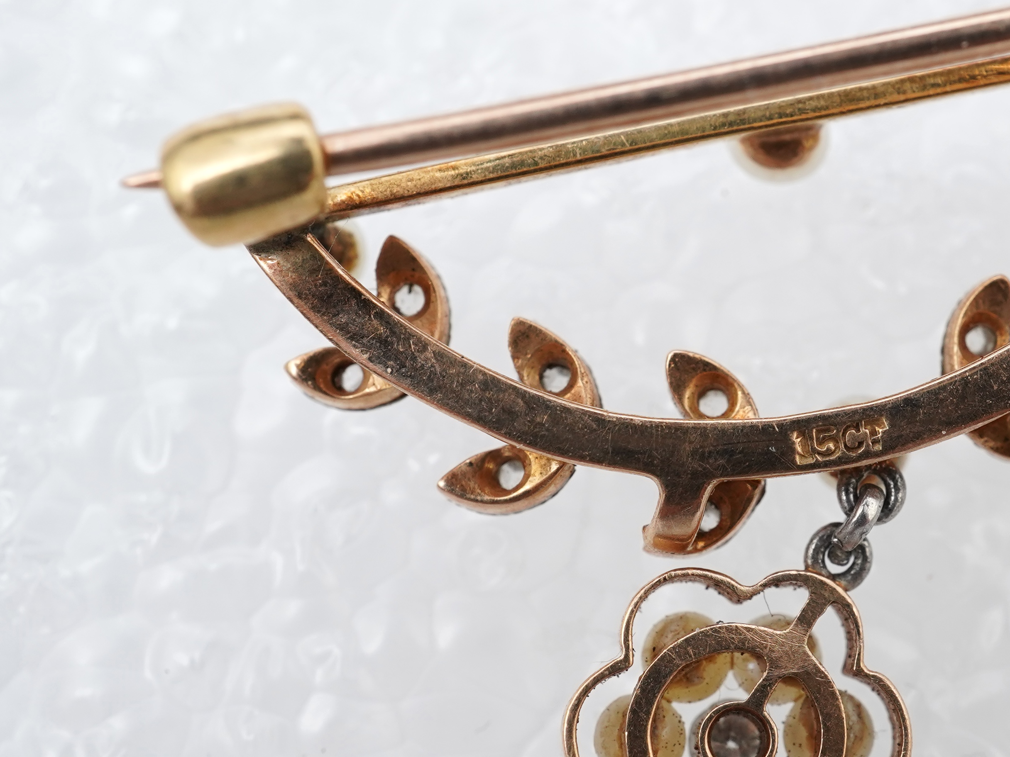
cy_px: 463
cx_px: 801
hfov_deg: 27.3
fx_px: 2043
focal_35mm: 70
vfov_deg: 21.0
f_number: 18
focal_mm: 30
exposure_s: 1/125
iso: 640
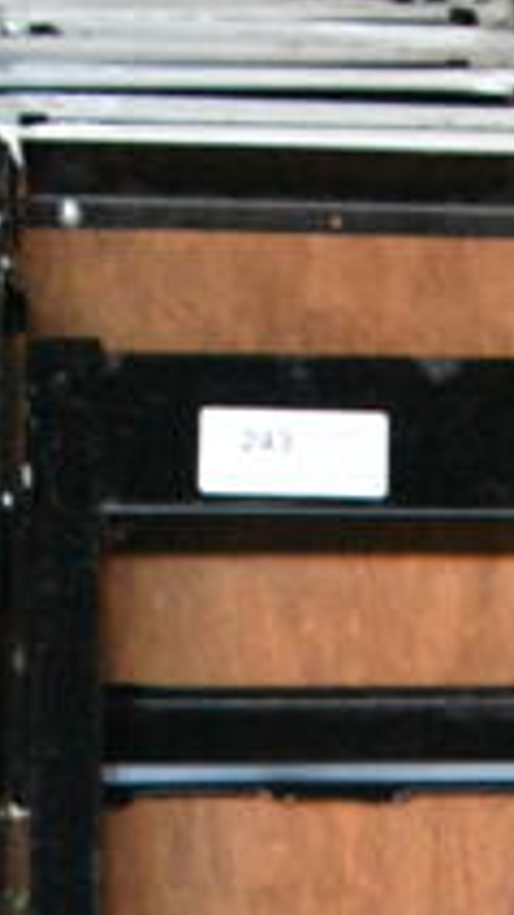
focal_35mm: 122
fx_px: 2961
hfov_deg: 9.8
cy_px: 1750
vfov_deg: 14.8
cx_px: 622
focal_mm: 18
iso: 6400
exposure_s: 1/320
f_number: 9
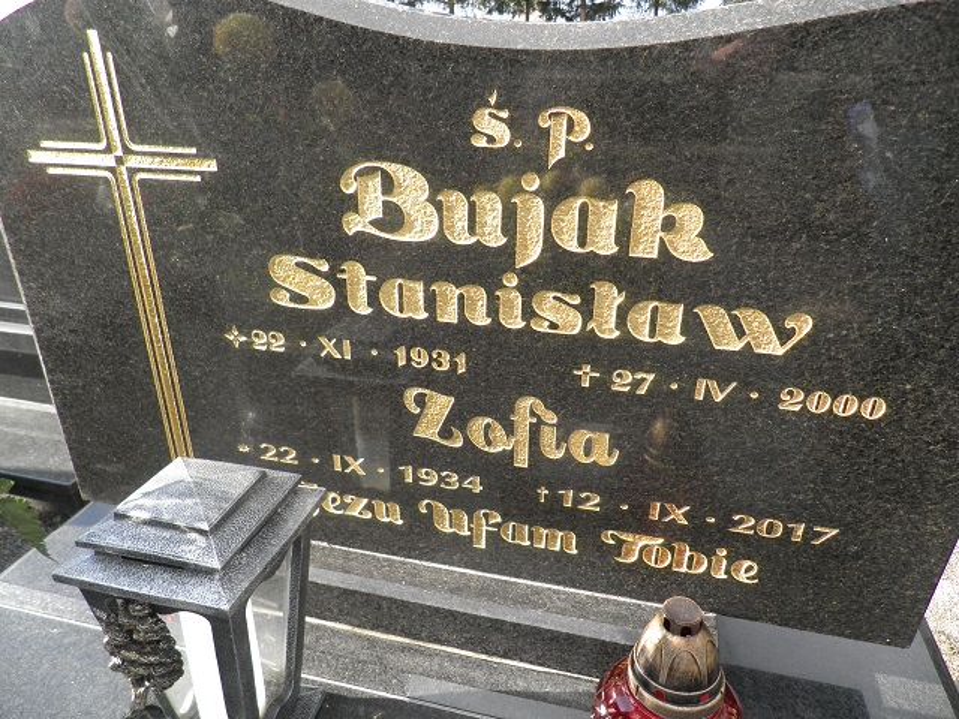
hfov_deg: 71.6
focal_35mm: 24
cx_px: 480
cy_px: 360
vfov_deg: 56.8
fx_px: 665
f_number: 3.3
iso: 64
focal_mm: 4.3
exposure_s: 1/160
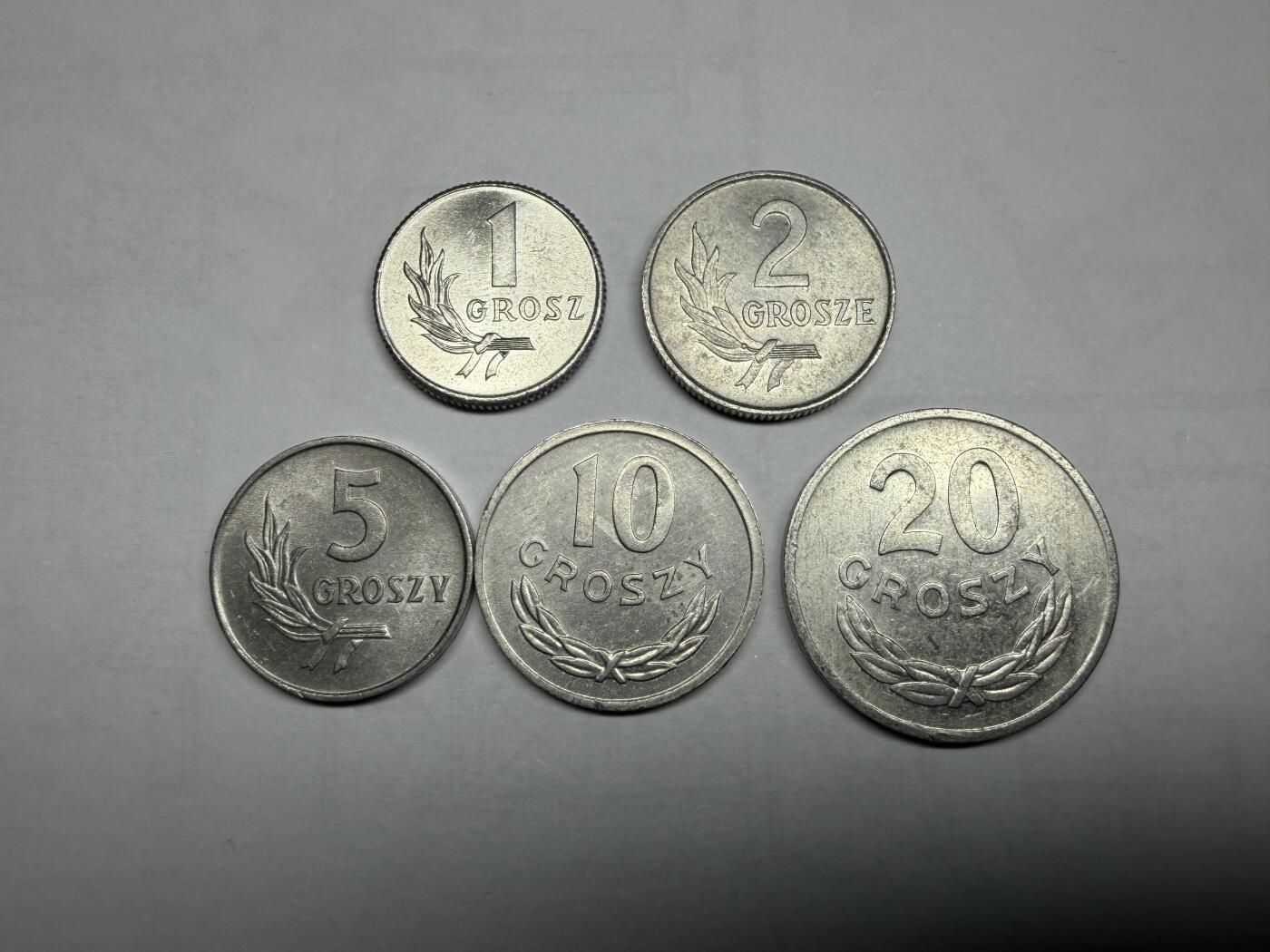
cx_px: 635
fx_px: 954
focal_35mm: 26
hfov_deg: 67.3
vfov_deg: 53.1
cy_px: 476
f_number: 2.2
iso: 50
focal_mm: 2.22
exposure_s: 1/502
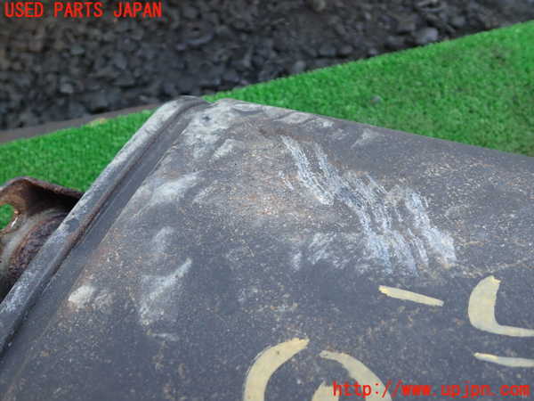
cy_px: 200
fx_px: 463
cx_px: 267
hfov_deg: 60.0
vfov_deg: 46.8
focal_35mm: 30
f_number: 2.3
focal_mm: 5.4
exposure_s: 1/80
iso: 100
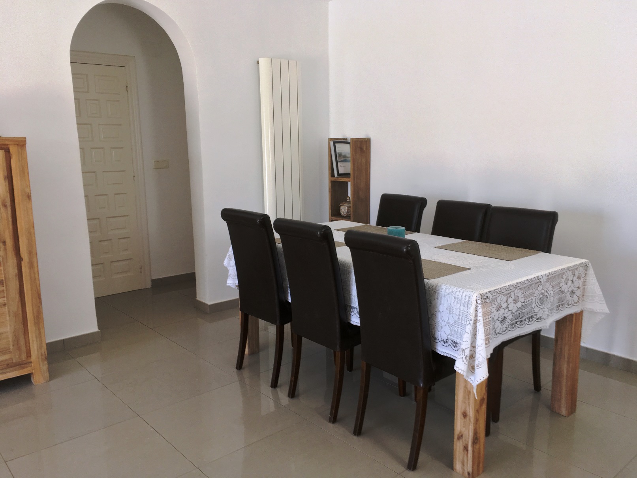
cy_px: 239
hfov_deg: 61.7
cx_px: 318
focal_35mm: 29
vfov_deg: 48.2
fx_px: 534
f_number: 2.2
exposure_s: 1/33
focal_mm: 4.15
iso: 32
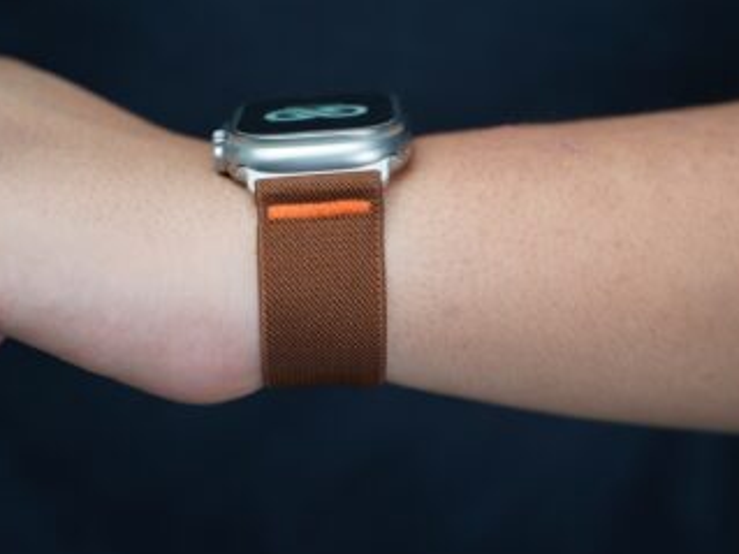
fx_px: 1366
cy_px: 268
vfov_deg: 22.9
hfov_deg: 30.3
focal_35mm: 64
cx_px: 334
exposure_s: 1/60
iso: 640
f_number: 3.5
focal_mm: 53
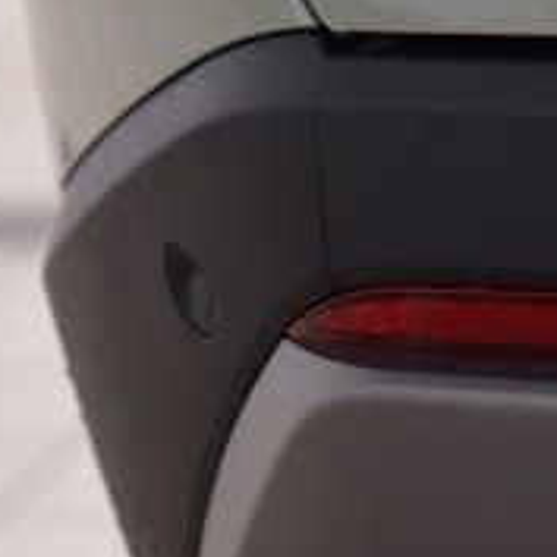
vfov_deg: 5.4
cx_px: 708
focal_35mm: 322
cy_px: -93
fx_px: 5862
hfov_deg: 5.4
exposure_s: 1/125
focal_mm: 70
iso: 1600
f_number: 3.2
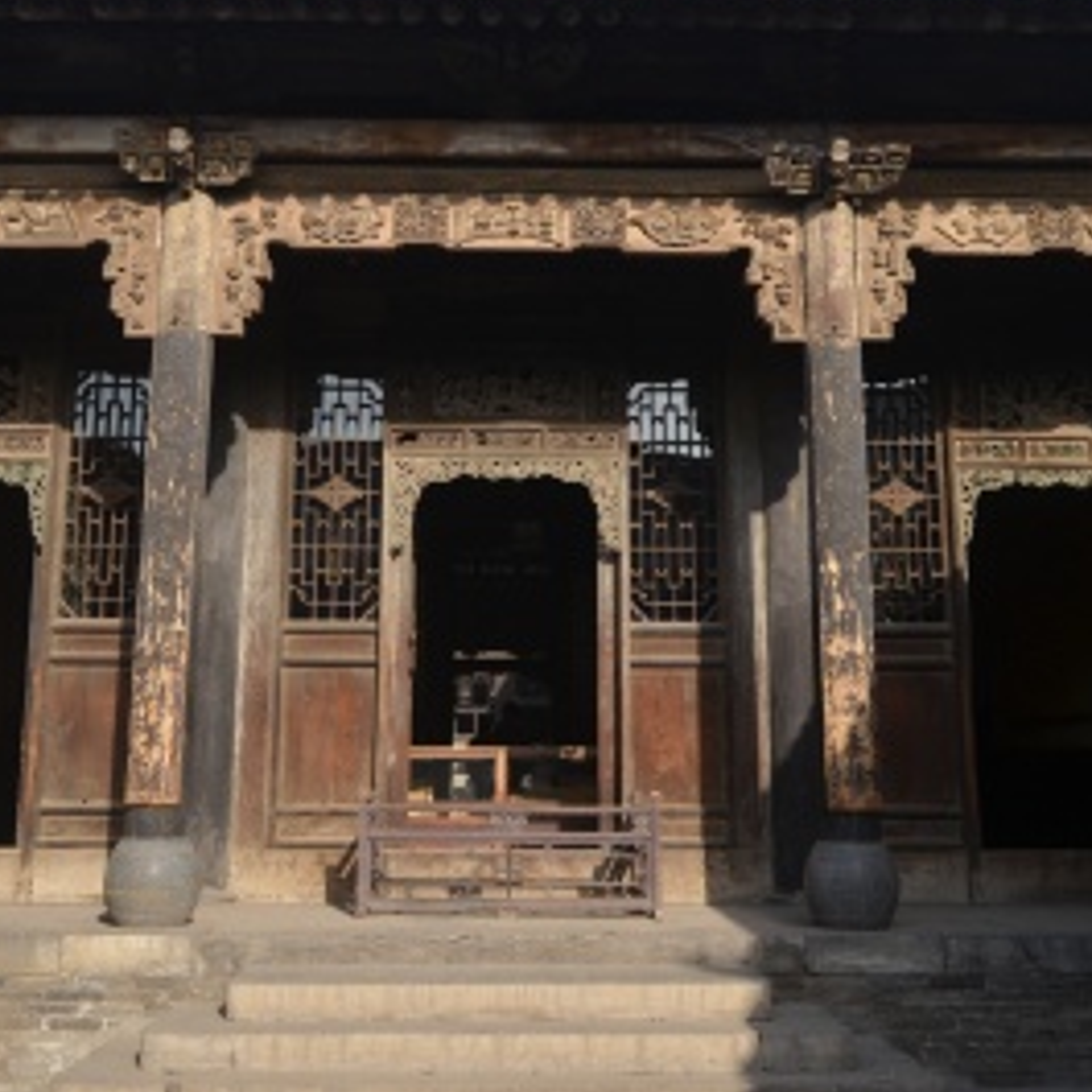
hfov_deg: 41.1
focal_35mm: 41
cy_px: 424
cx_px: 511
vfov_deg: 40.9
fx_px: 1456
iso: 200
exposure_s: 1/2000
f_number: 9
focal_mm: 17
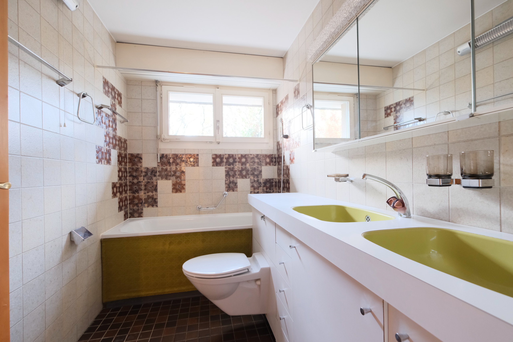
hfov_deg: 100.4
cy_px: 171
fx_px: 214
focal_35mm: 15
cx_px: 256
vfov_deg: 77.3
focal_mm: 10
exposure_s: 1/15
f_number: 4
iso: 1600
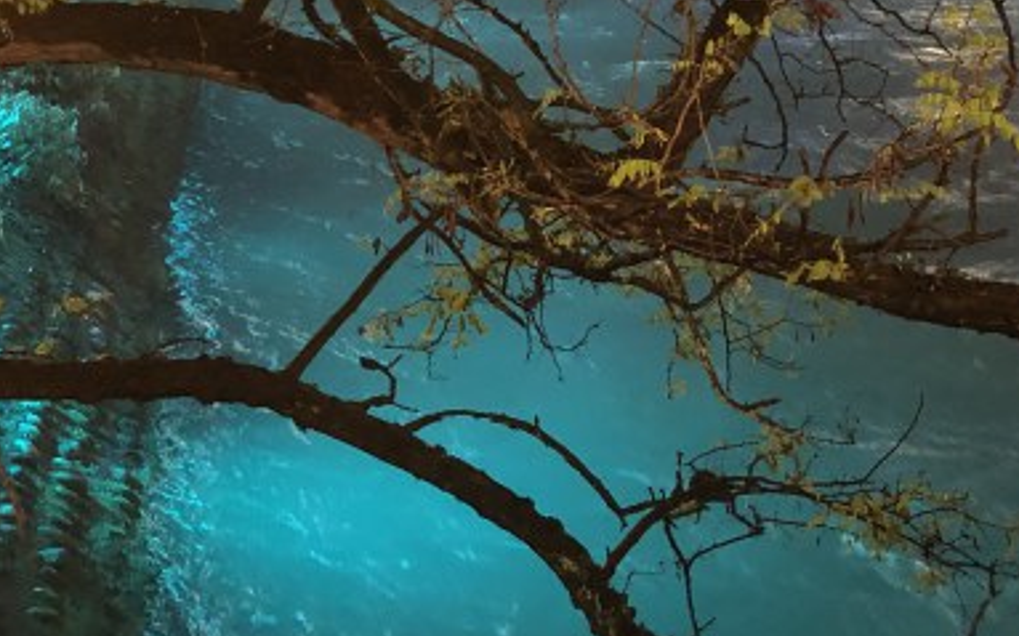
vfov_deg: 19.7
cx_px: 803
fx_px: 1721
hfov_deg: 32.2
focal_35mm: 62
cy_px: -120
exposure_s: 1/4
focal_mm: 4
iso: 100
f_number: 1.8
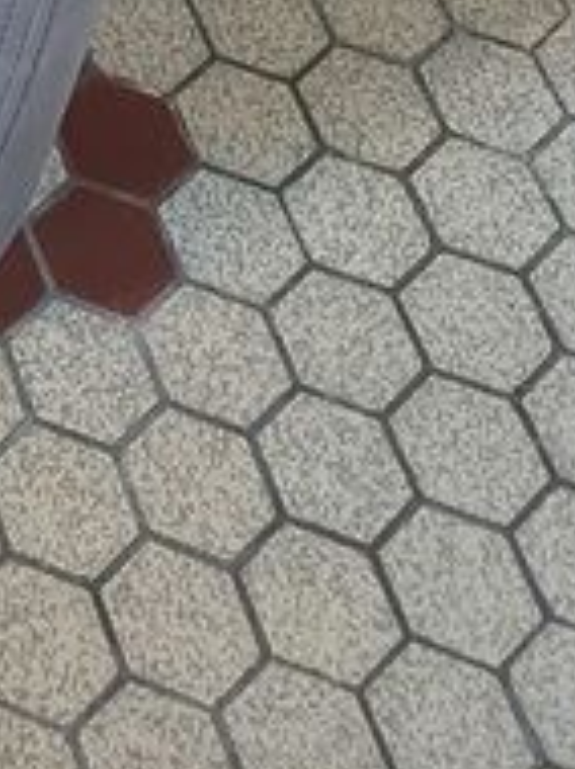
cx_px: -826
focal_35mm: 137
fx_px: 3041
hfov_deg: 9.5
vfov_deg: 11.3
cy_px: -1230
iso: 640
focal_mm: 5.4
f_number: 1.8
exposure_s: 1/24
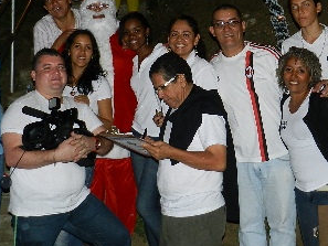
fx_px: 654
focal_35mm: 69
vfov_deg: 20.8
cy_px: 13
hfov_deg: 28.1
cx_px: 187
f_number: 3.7
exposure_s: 1/30
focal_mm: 5.6
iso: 280
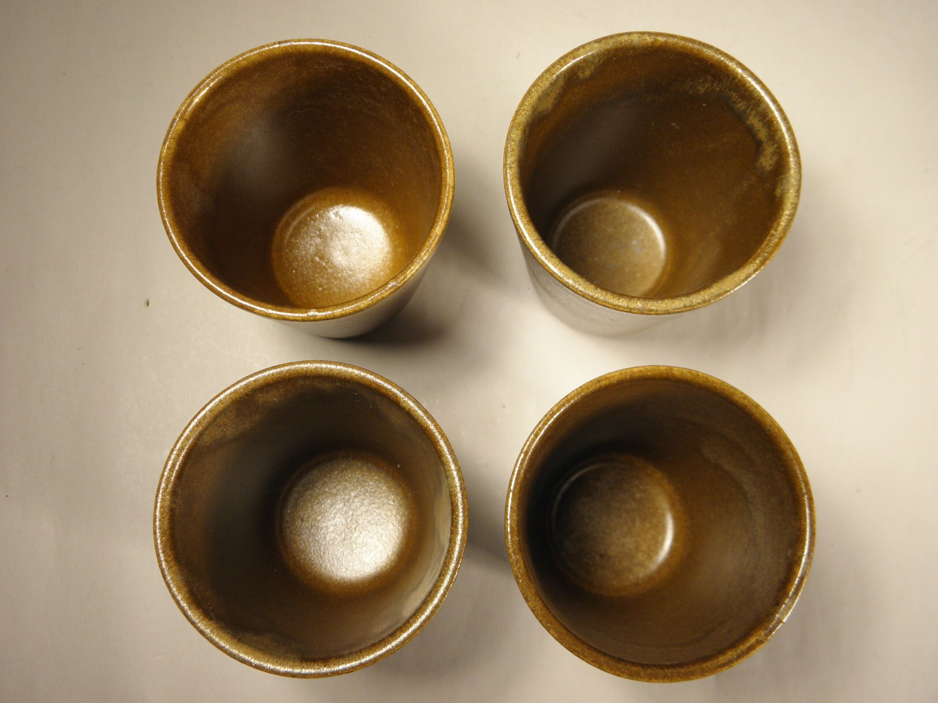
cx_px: 469
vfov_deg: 36.8
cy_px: 352
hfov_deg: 47.9
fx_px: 1057
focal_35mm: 39
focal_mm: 7.1
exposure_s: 1/100
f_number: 3.8
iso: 100
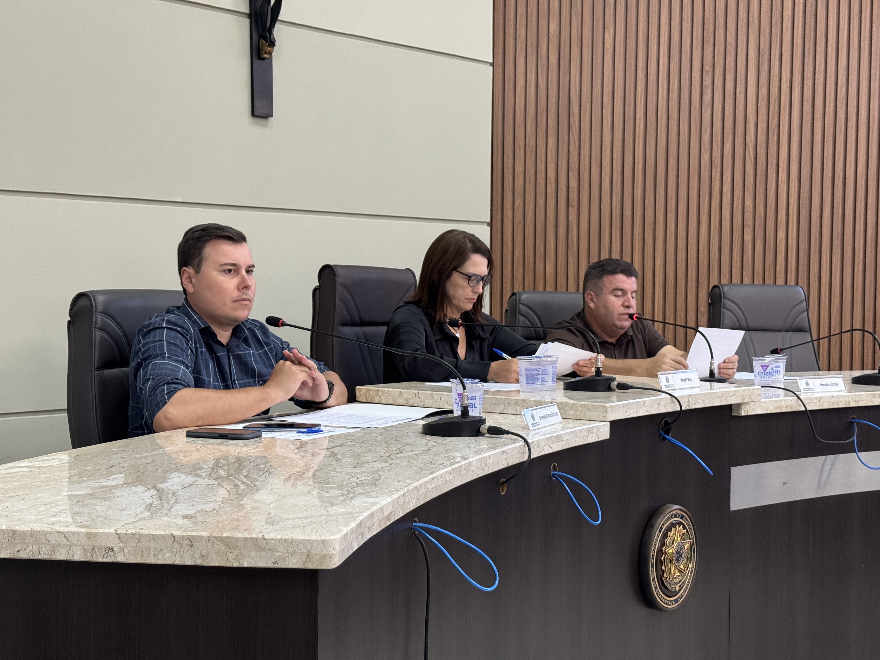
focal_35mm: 48
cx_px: 440
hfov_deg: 39.7
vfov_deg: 30.3
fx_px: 1220
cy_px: 330
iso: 160
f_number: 1.78
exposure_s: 1/60
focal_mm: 6.76
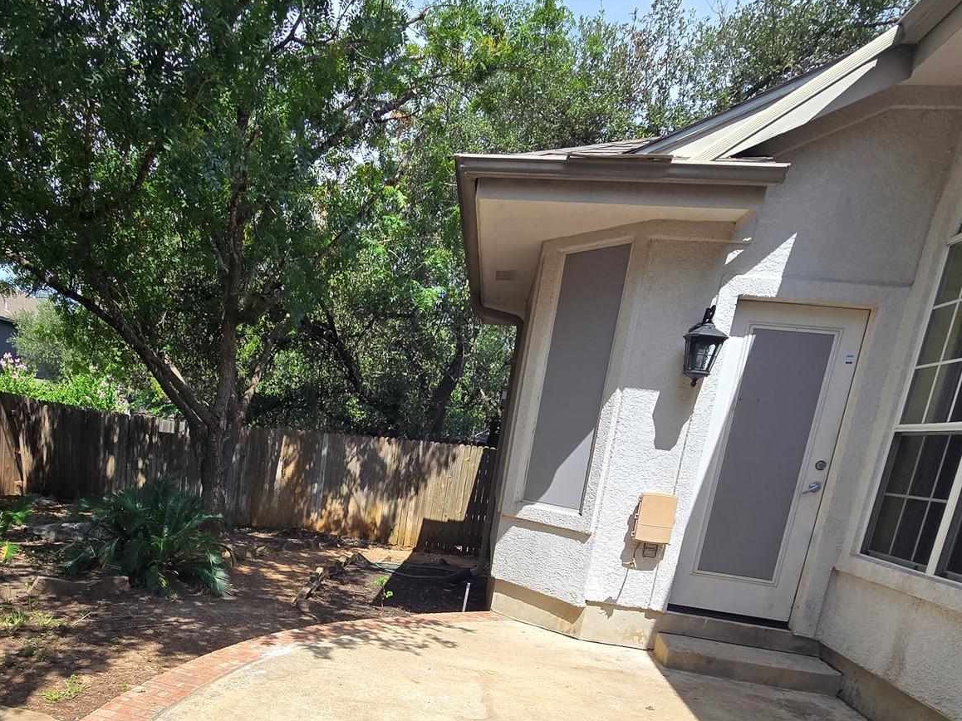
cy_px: 590
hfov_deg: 71.7
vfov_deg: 54.3
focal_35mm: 23
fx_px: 639
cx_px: 317
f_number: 2.2
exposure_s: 1/1576
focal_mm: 2.2
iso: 50
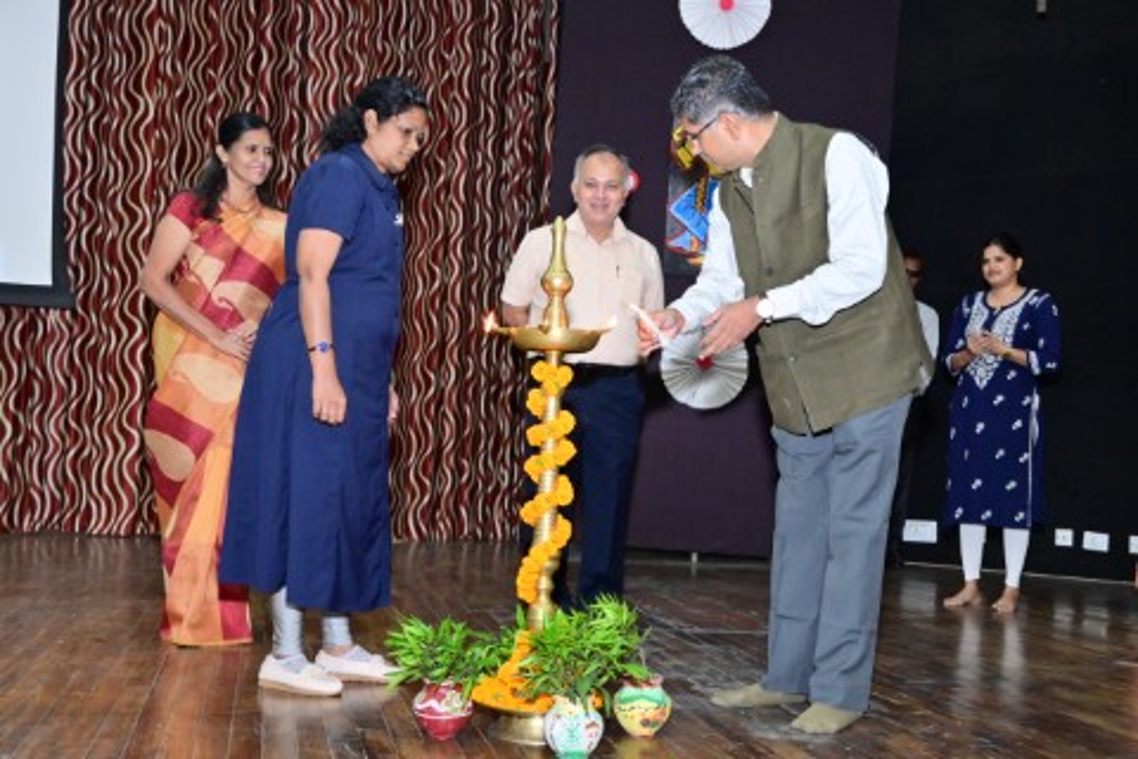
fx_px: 1209
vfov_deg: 34.8
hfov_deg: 50.4
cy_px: 380
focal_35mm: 38
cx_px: 569
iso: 2000
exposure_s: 1/100
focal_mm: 25.5
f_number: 5.6
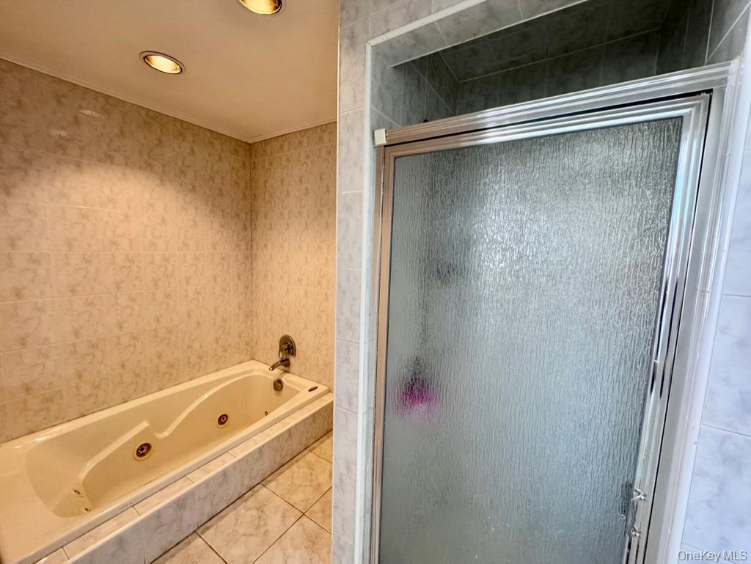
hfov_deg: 102.0
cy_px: 282
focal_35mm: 14
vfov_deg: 85.7
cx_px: 376
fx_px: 304
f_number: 2.2
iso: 320
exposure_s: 1/60
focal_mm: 2.22
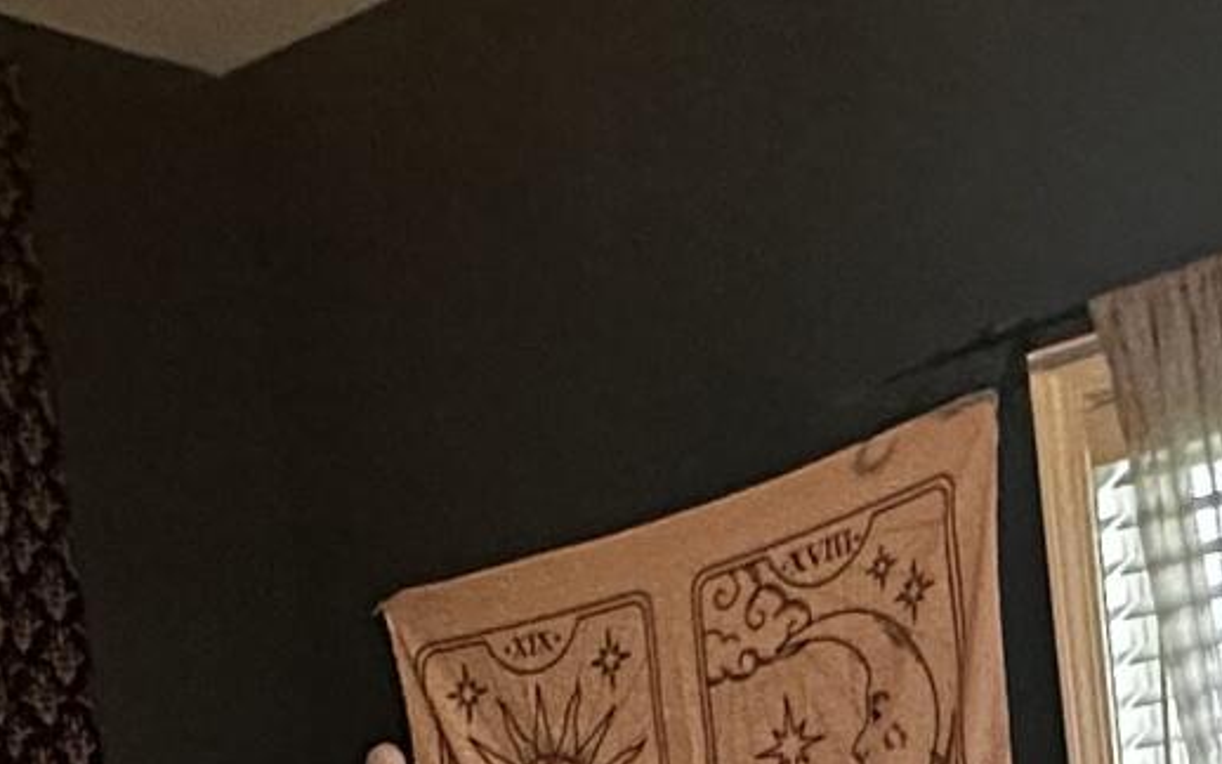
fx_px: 2865
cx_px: 812
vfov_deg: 12.4
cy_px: 1745
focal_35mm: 86
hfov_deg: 24.0
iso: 800
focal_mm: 2.22
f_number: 2.2
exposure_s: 1/60
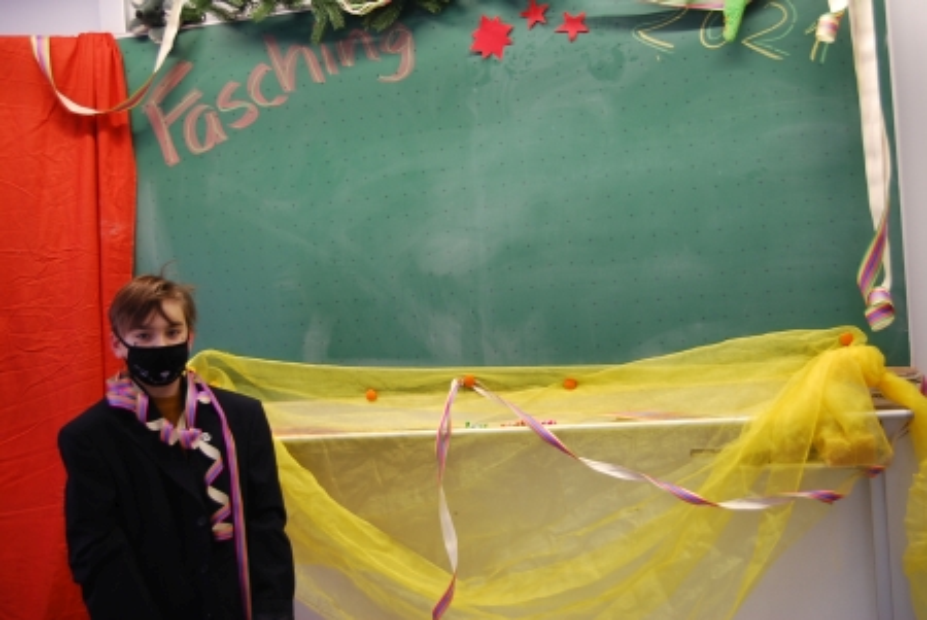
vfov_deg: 29.0
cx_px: 464
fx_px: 1199
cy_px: 310
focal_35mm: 46
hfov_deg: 42.3
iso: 200
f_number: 4.5
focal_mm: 31
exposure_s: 1/40
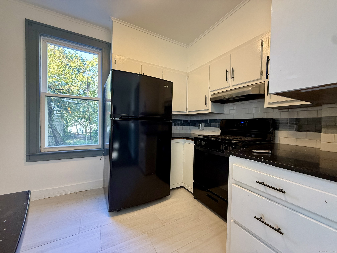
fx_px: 136
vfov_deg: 85.7
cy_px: 126
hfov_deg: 102.1
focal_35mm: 14
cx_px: 168
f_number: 2.2
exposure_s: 1/60
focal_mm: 2.22
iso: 200
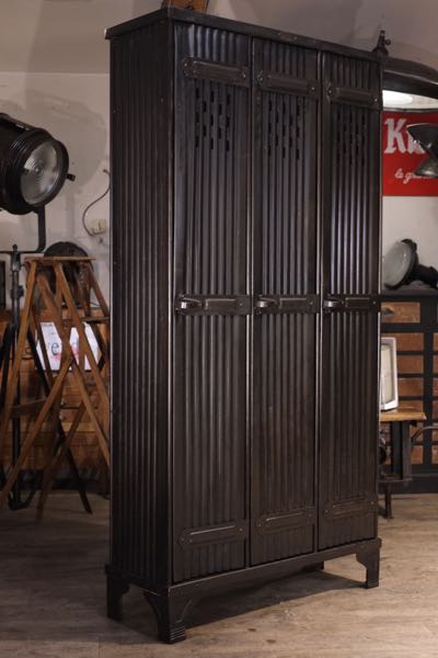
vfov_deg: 37.5
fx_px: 967
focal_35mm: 53
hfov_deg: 25.5
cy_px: 329
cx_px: 219
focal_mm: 35
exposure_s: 1/125
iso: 2500
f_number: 3.2
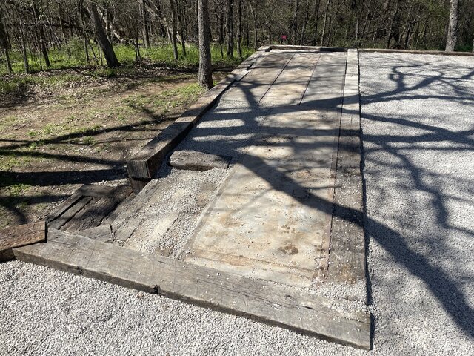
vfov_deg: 53.1
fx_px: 356
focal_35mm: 26
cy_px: 178
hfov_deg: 67.3
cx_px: 237
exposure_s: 1/3610
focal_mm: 4.2
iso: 32
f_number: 1.6
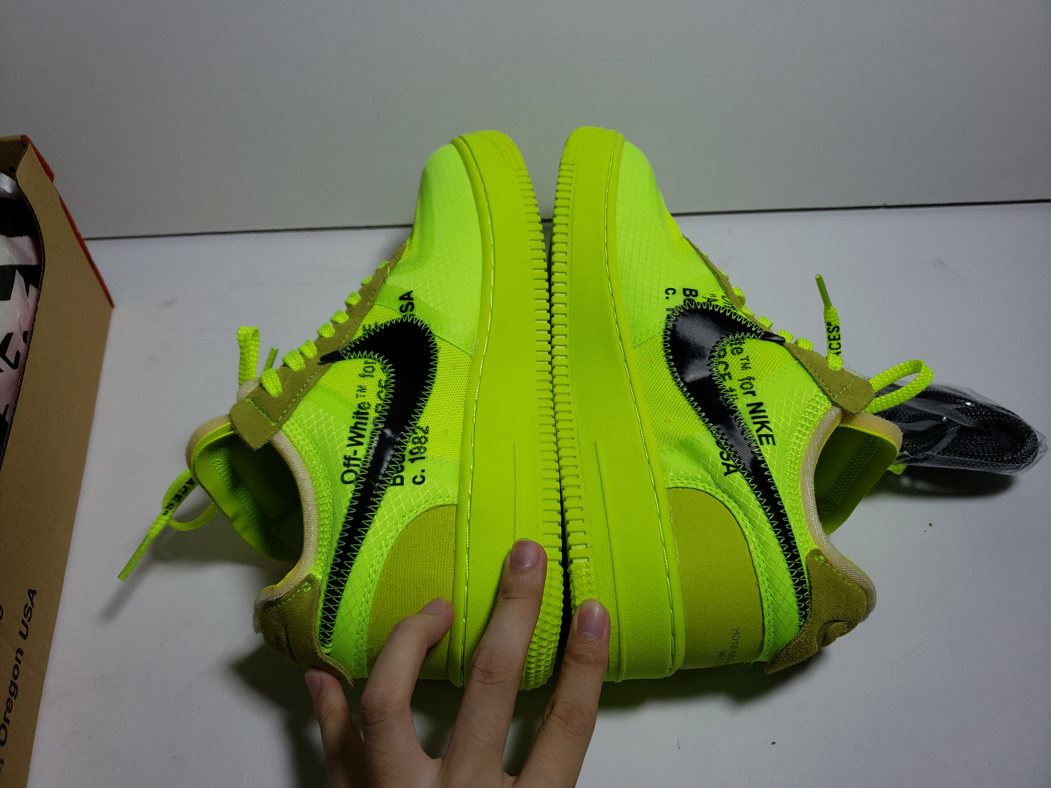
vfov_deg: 53.1
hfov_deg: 67.3
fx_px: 789
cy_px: 394
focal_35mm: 26
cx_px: 526
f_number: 1.5
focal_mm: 4.3
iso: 50
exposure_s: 1/1167
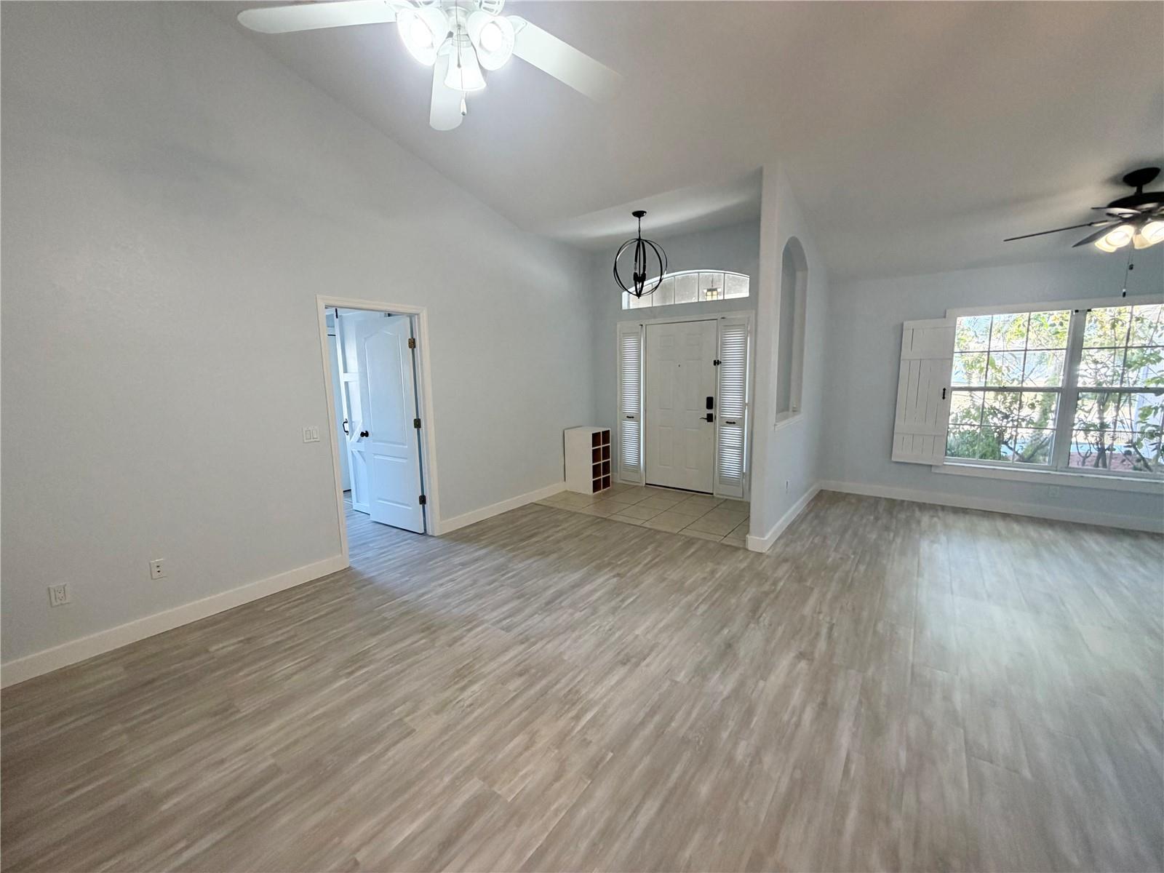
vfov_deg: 85.7
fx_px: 471
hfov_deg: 102.1
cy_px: 436
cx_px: 582
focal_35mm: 14
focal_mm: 2.22
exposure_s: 1/60
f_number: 2.2
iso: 160
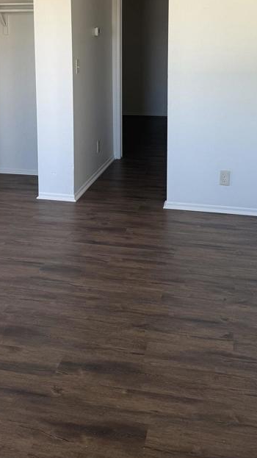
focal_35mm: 43
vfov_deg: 45.4
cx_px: 109
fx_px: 521
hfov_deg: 27.7
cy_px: 104
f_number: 1.78
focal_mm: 6.76
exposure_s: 1/121
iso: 64
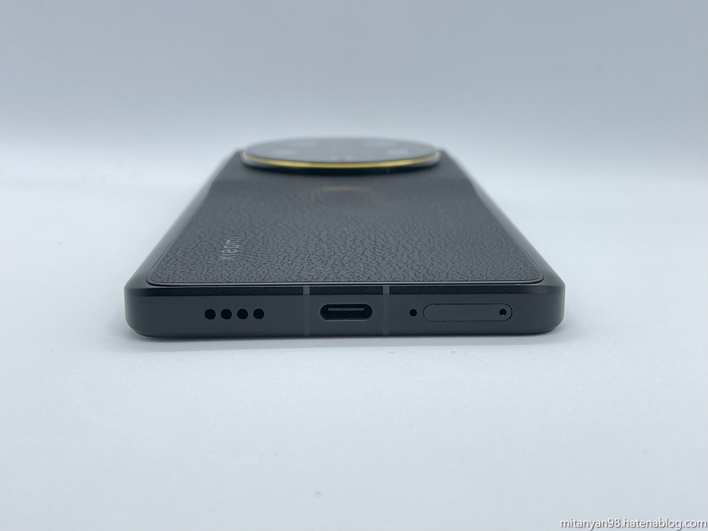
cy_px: 266
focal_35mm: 47
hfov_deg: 40.4
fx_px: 961
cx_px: 354
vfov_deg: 30.9
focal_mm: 4.2
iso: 32
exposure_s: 1/141
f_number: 1.6
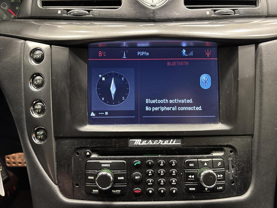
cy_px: 104
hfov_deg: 67.3
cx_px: 138
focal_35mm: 26
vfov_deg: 53.1
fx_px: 208
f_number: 1.6
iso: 500
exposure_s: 1/36
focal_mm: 5.96
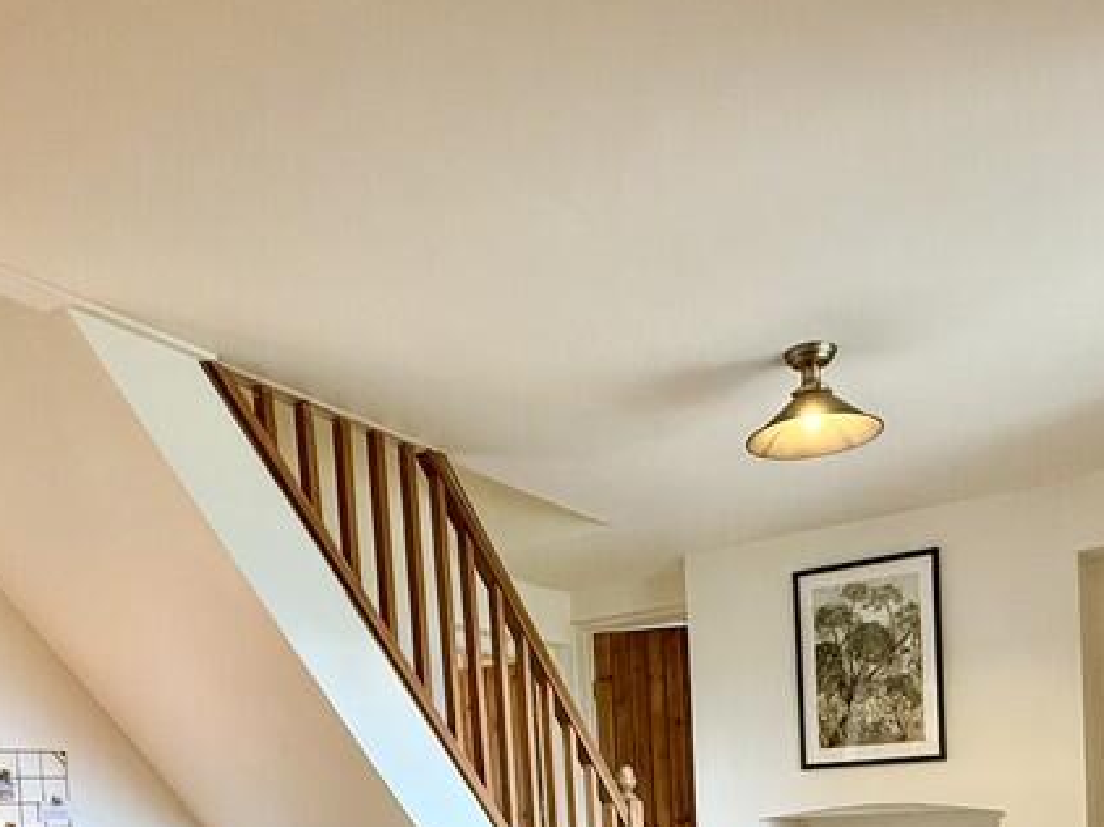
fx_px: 1084
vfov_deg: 36.6
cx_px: 528
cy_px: 864
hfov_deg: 54.0
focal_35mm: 34
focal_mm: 2.22
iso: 320
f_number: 2.2
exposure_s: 1/100
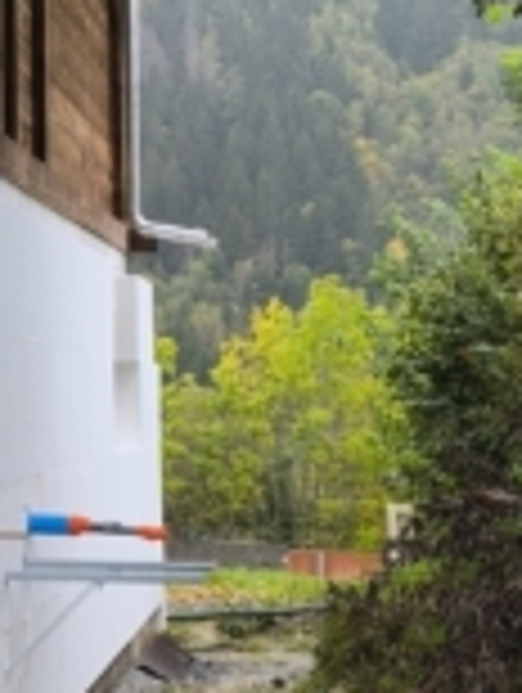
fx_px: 2105
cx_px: -344
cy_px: 259
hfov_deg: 13.1
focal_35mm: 105
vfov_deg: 18.7
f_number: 1.65
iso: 80
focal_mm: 6.14
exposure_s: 1/100
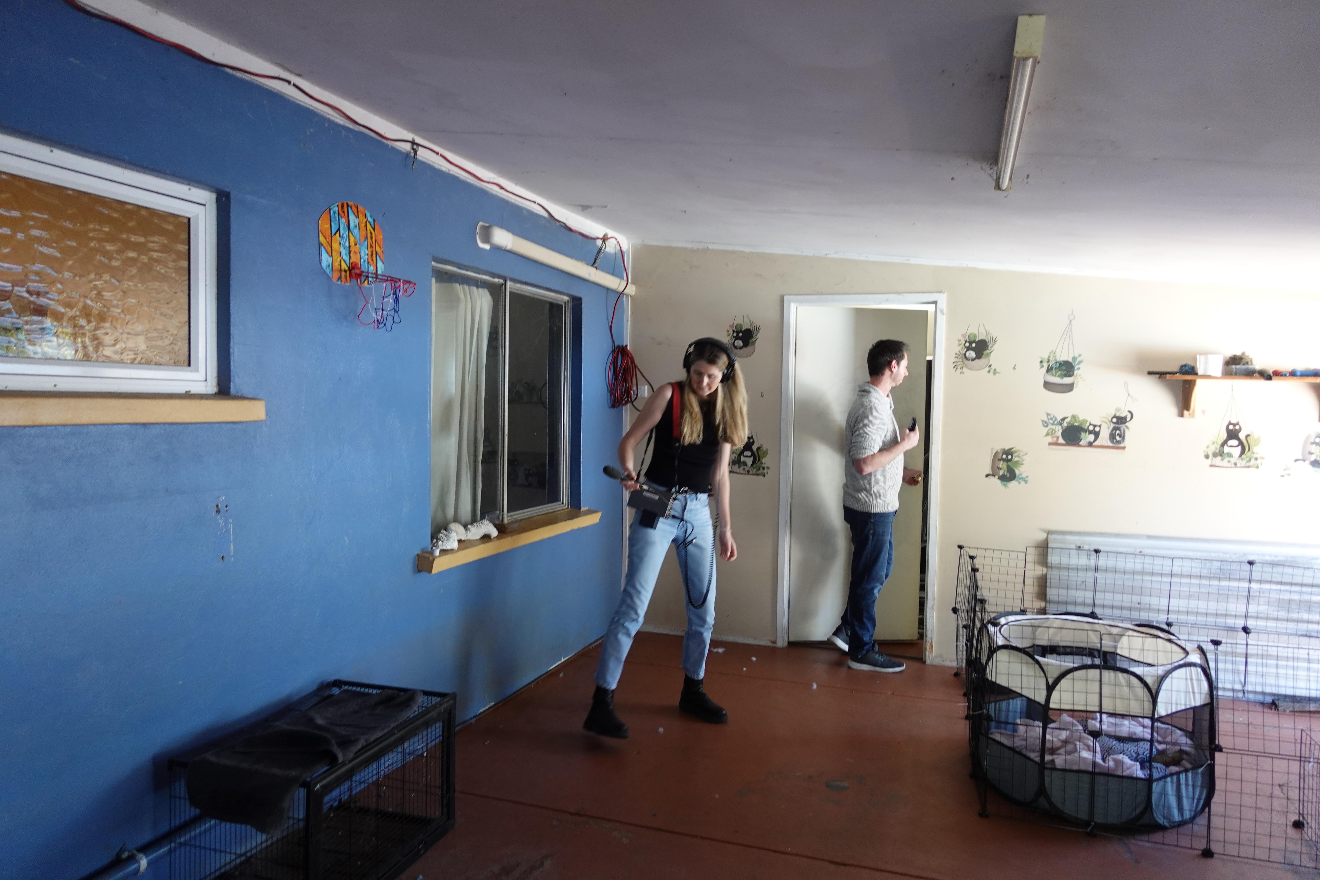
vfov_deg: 53.1
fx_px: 880
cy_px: 440
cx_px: 660
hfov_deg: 73.7
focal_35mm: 24
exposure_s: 1/60
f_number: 1.8
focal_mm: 8.8
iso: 400
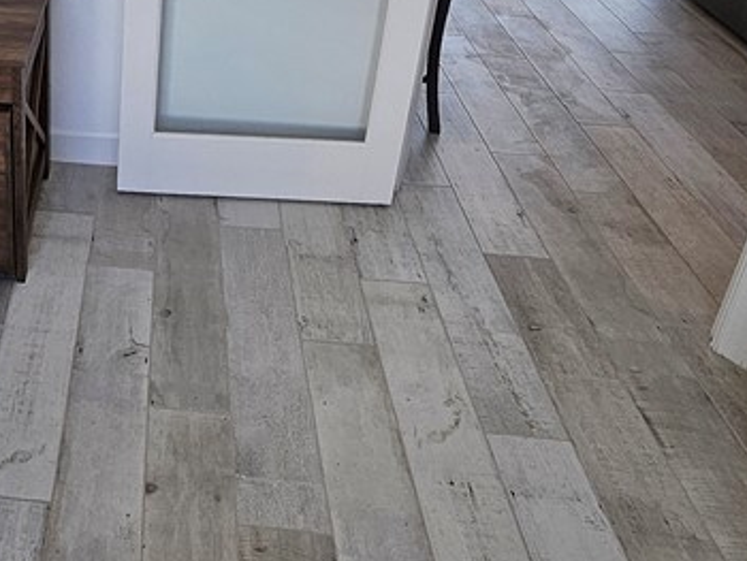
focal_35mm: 38
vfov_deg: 33.6
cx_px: 83
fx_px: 821
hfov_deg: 44.8
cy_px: -32
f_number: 2.2
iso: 40
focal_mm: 1.74
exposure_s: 1/60
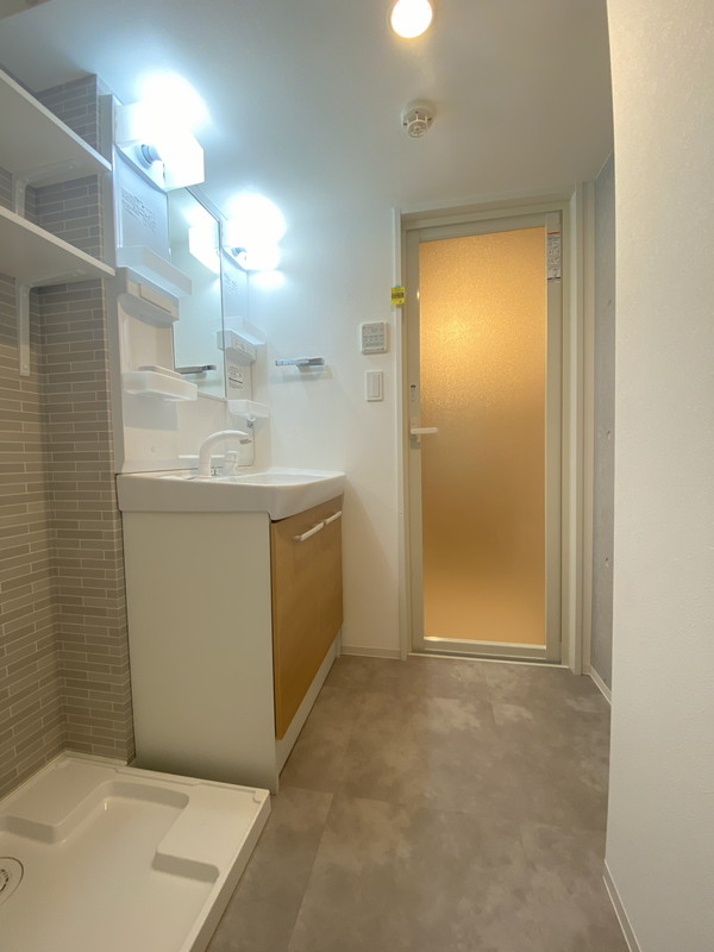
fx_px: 358
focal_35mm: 13
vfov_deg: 106.2
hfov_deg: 89.9
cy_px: 476
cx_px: 357
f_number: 2.4
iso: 125
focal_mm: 1.54
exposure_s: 1/50
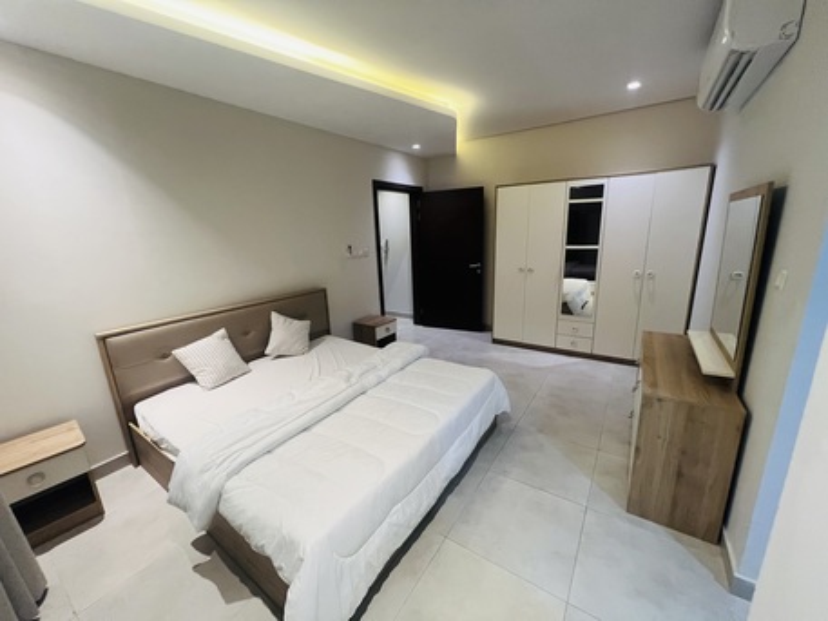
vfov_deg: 89.9
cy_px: 310
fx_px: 311
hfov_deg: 106.2
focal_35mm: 13
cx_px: 414
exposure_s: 1/50
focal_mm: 1.57
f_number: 1.8
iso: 400
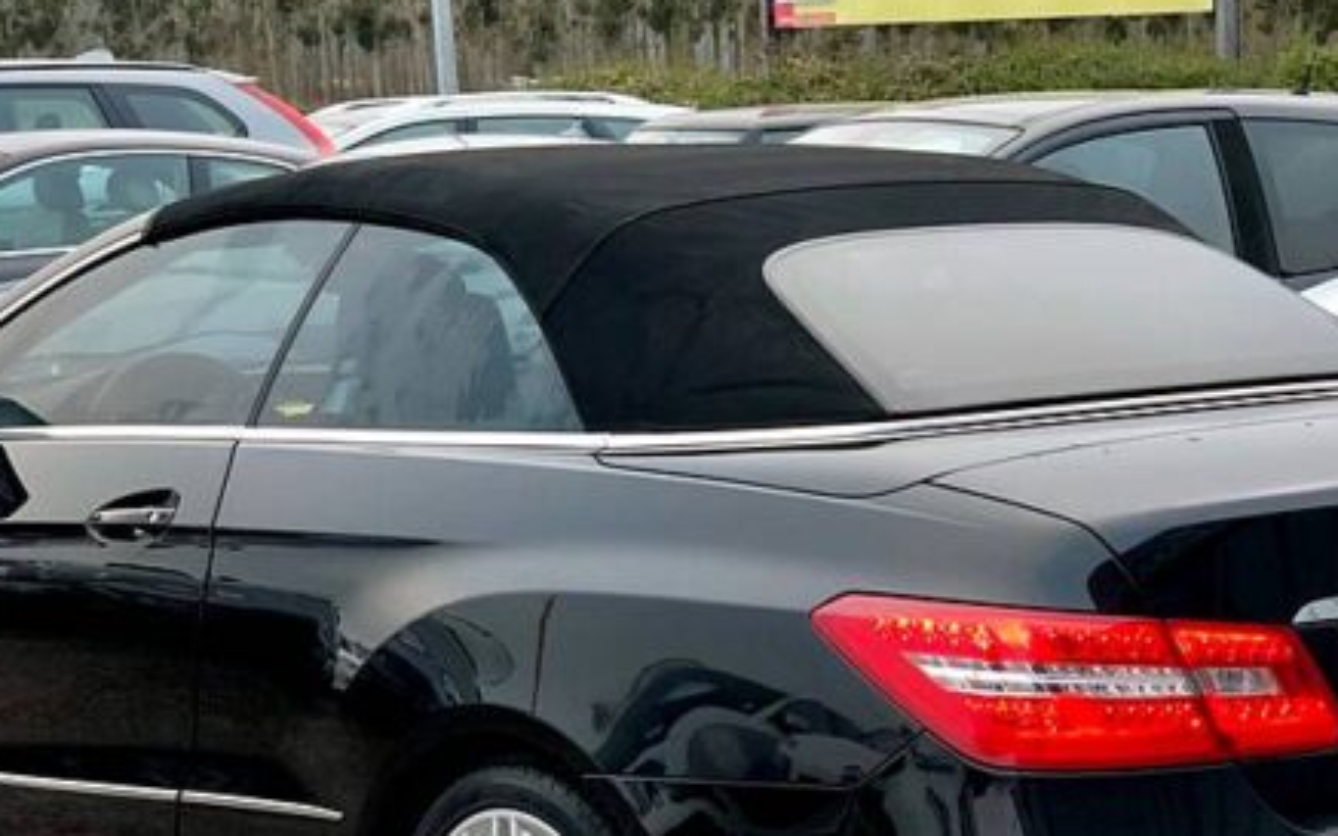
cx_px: 713
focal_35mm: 101
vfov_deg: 12.9
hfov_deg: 20.6
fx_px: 3682
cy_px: 361
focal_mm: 6
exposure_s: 1/50
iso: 40
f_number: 2.4
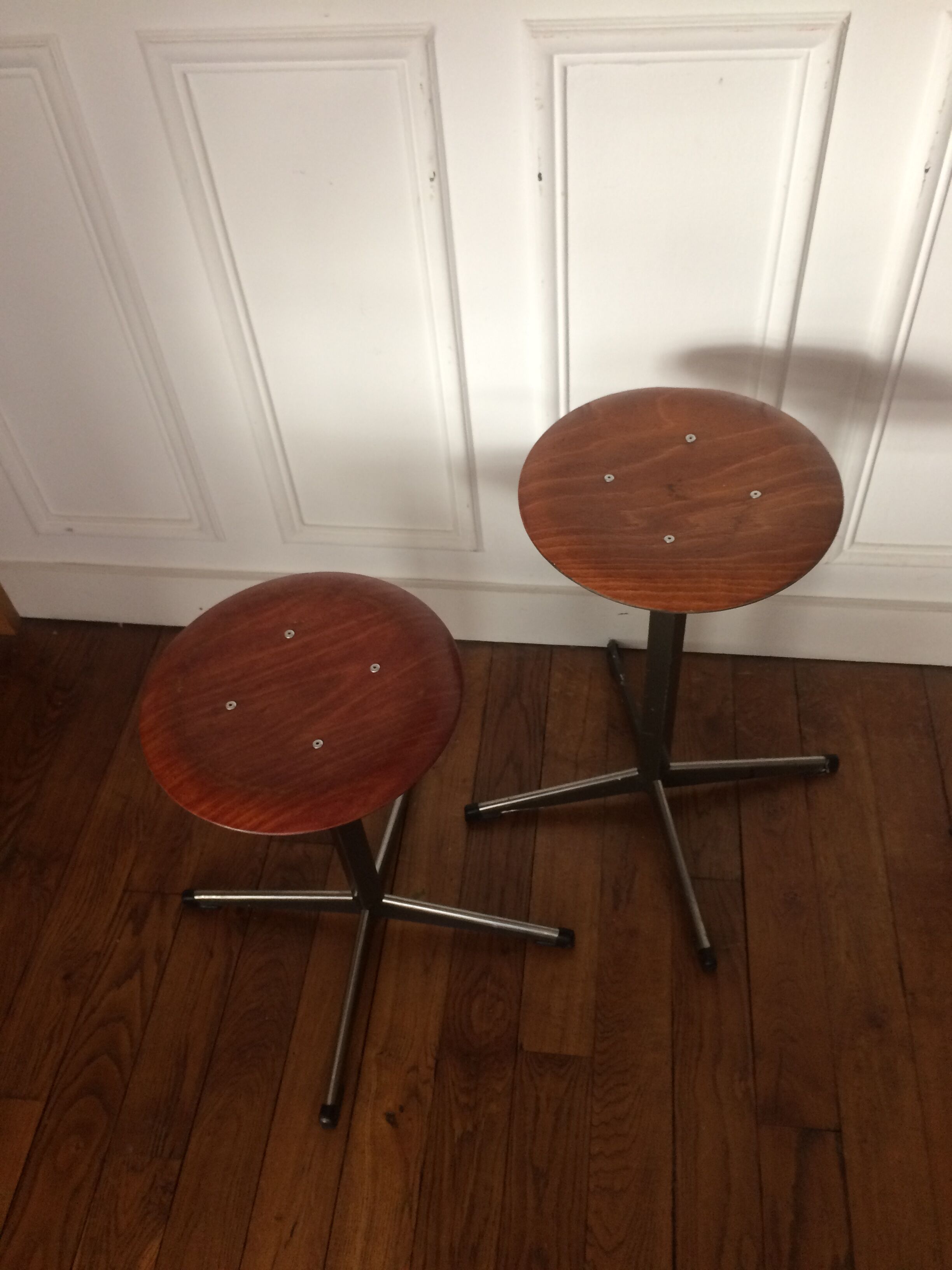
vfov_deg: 61.7
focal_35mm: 29
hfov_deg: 48.2
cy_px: 635
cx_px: 476
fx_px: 1063
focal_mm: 4.15
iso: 160
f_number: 2.2
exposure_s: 1/33
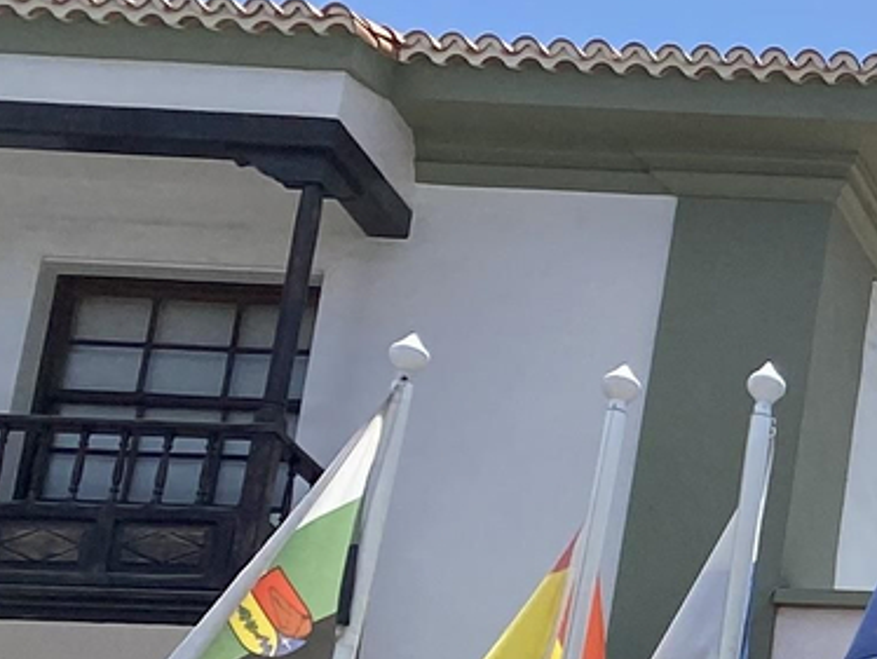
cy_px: 922
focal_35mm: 139
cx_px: 2312
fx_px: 3524
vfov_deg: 10.4
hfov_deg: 11.1
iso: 32
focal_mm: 4.25
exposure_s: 1/2890
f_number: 1.8
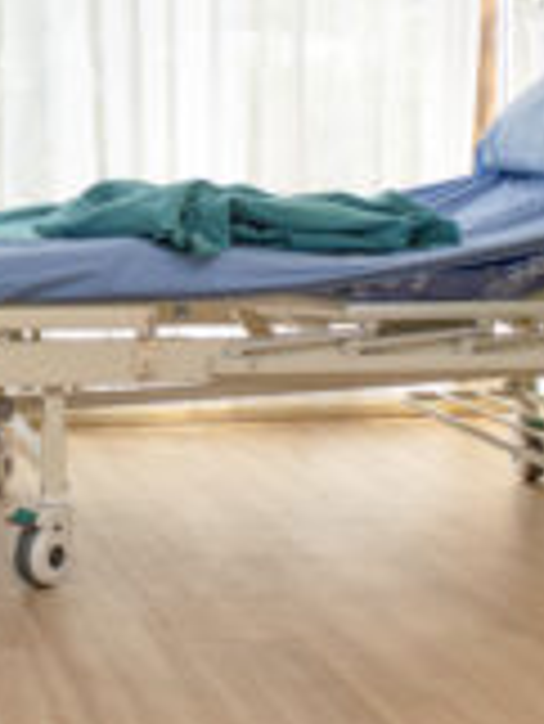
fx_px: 1486
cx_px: 97
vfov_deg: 27.0
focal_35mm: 71
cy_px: 166
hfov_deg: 20.5
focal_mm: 28
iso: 125
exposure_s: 1/400
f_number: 3.2
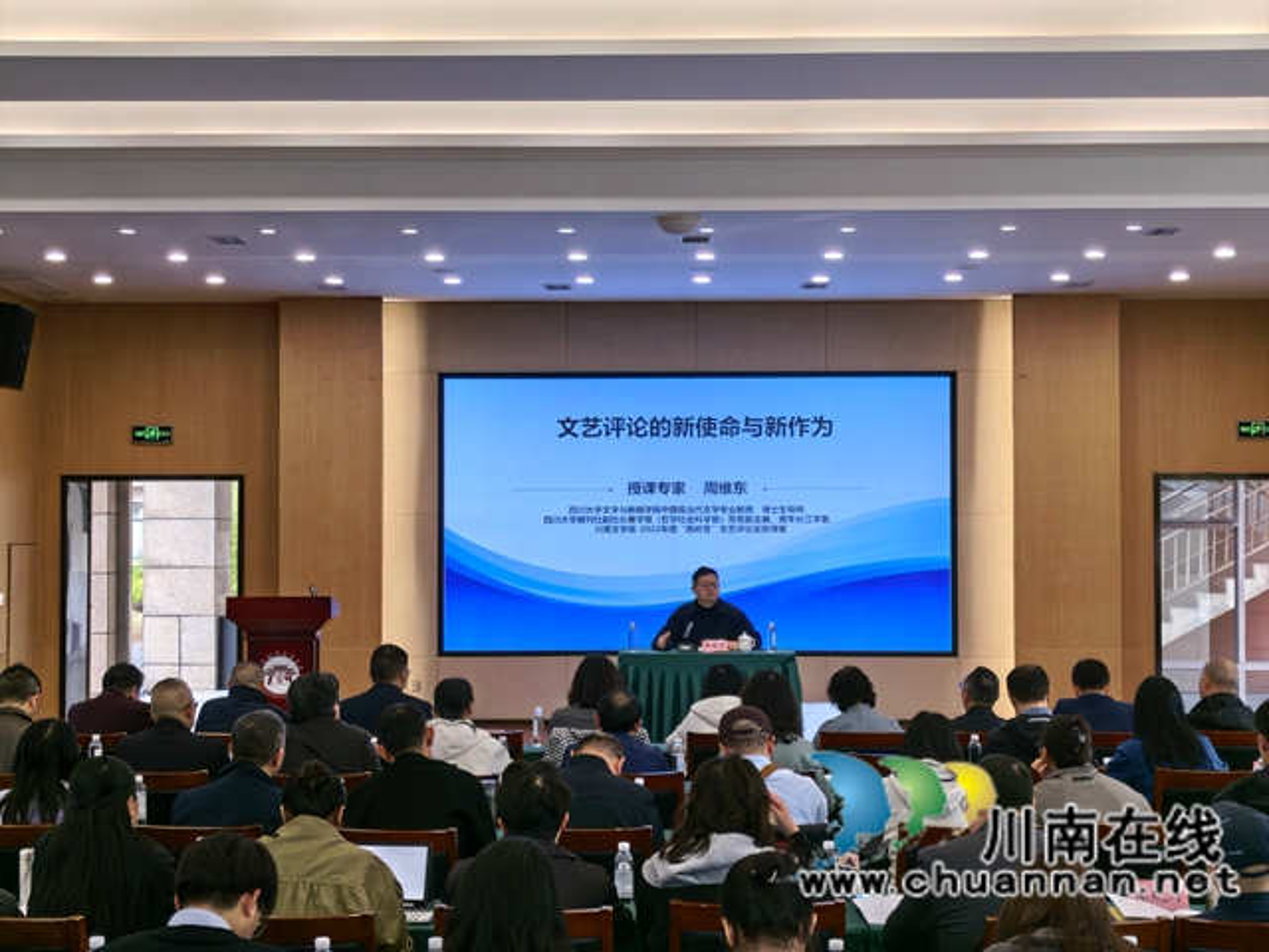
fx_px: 1980
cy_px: 476
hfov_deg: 35.5
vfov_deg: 27.0
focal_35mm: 54
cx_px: 634
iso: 80
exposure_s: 1/98.6
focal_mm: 5.52
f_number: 1.9
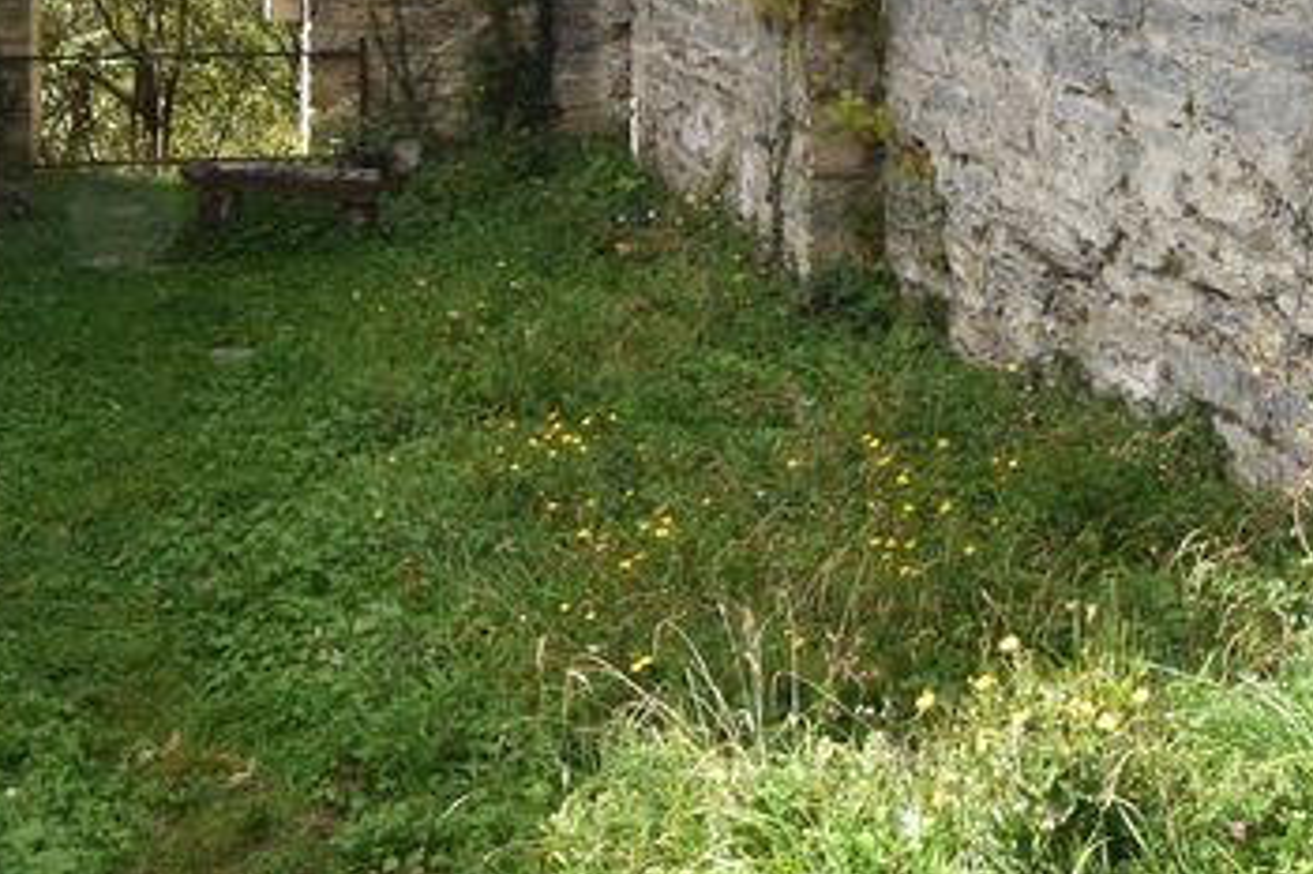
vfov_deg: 25.9
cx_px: 563
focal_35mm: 45
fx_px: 1640
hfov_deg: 43.5
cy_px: -236
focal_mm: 10
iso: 280
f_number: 8
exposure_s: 1/250
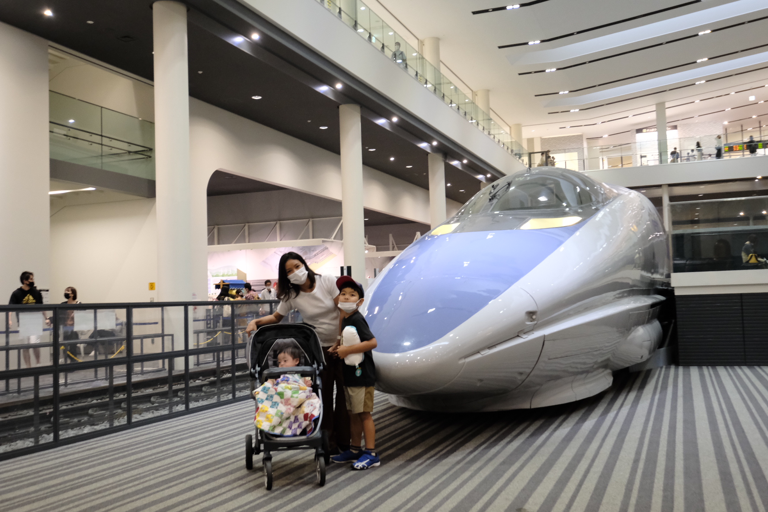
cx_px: 384
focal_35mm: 36
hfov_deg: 53.1
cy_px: 256
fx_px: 768
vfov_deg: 36.9
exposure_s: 1/100
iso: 3200
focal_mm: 24
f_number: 4
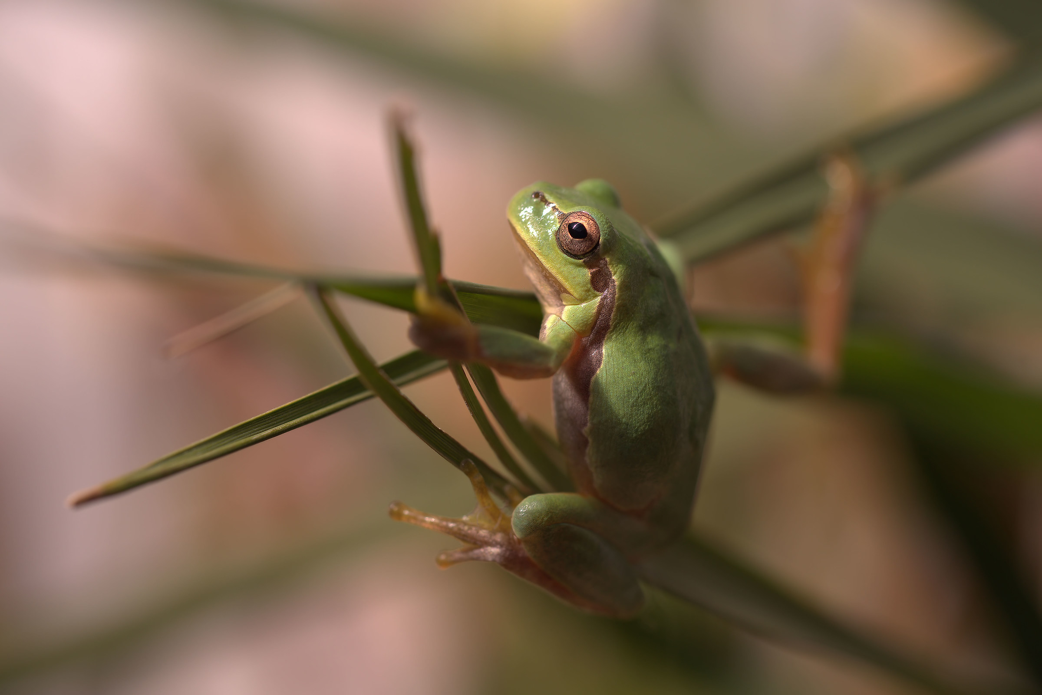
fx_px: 1592
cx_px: 521
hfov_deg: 36.2
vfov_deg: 24.6
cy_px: 348
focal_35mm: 55
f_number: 8
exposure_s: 1/800
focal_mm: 55
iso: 320
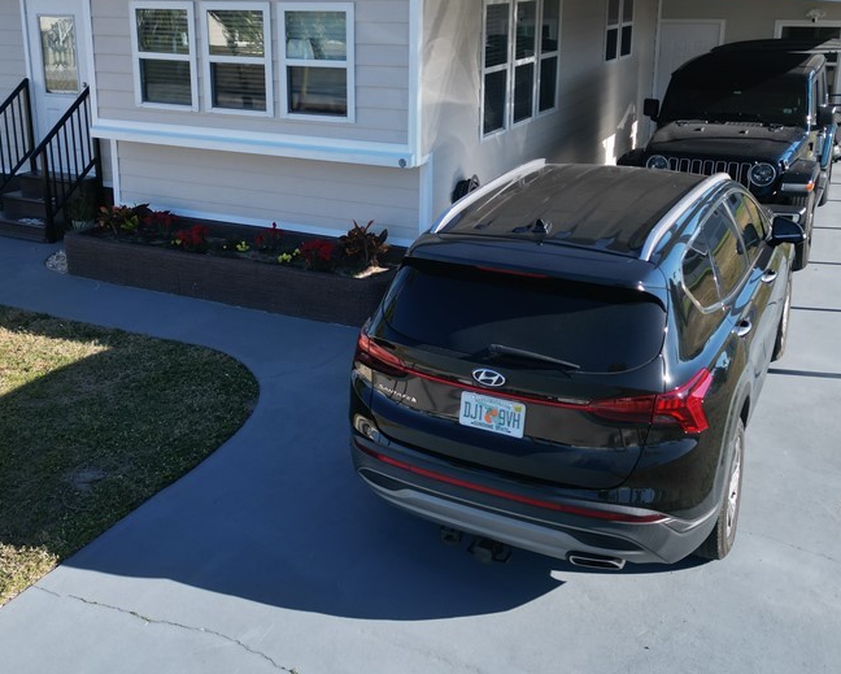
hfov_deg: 48.9
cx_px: 367
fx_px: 921
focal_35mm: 37
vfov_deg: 39.6
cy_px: 218
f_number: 1.7
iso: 150
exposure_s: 1/2000
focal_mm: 6.72
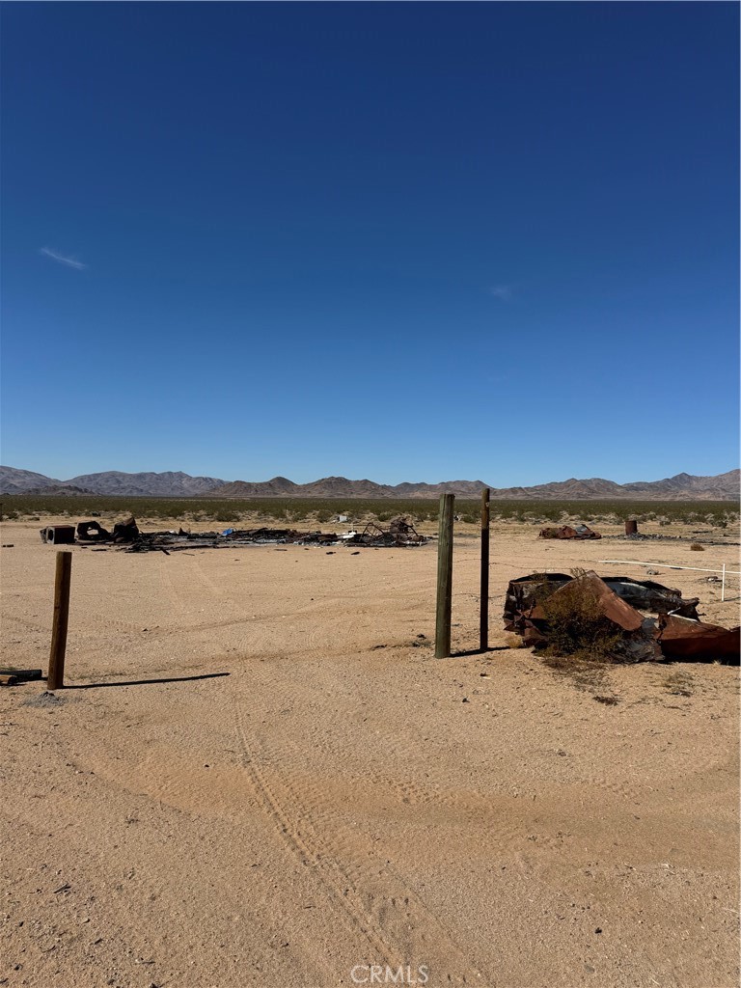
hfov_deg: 56.8
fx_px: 685
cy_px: 494
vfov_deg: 71.6
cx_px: 370
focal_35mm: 24
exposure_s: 1/9009
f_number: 1.78
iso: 80
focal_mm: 6.76
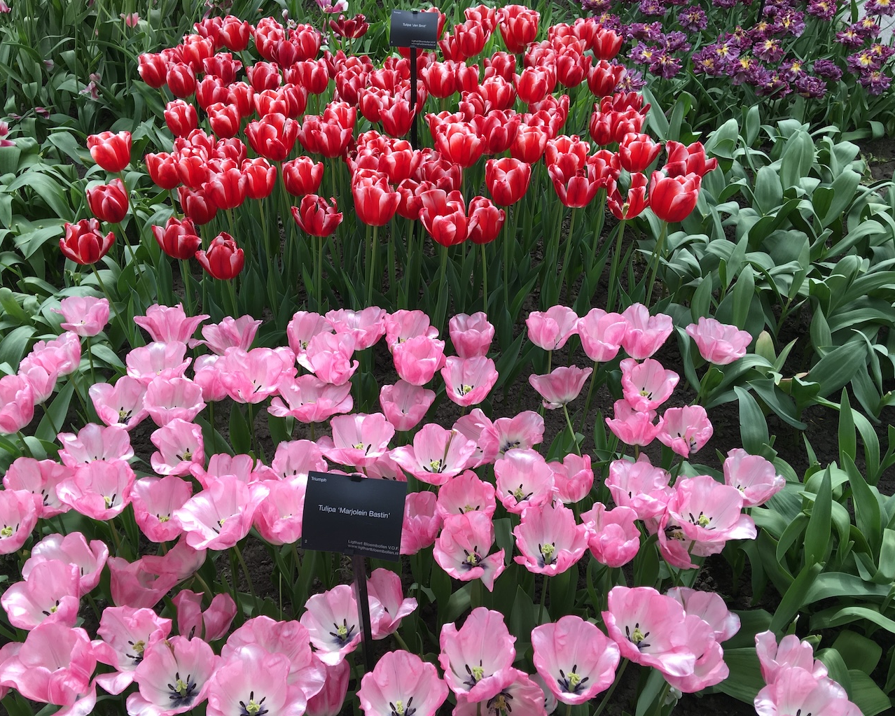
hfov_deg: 57.2
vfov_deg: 47.1
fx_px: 821
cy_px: 355
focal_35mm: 31
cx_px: 437
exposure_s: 1/115
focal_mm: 4.15
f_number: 2.2
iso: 25
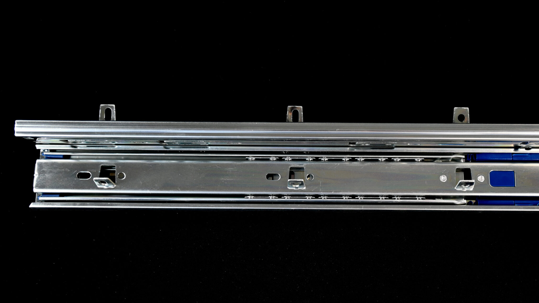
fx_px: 729
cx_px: 332
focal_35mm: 51
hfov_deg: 40.3
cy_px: 154
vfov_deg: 23.5
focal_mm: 26
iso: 100
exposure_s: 1/25
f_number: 4.5
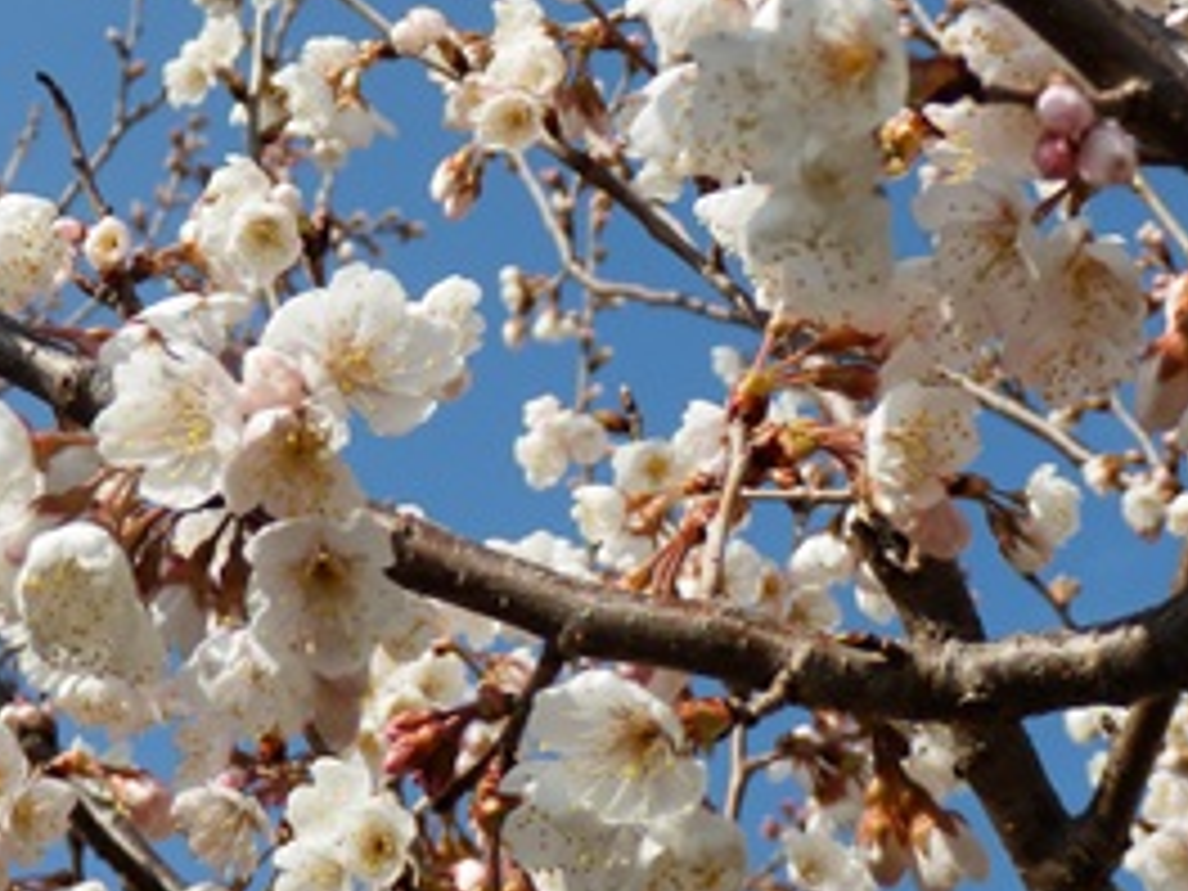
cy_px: 76
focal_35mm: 109
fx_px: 3741
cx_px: 389
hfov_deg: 18.0
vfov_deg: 13.5
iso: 80
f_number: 4.1
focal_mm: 9.8
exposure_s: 1/640
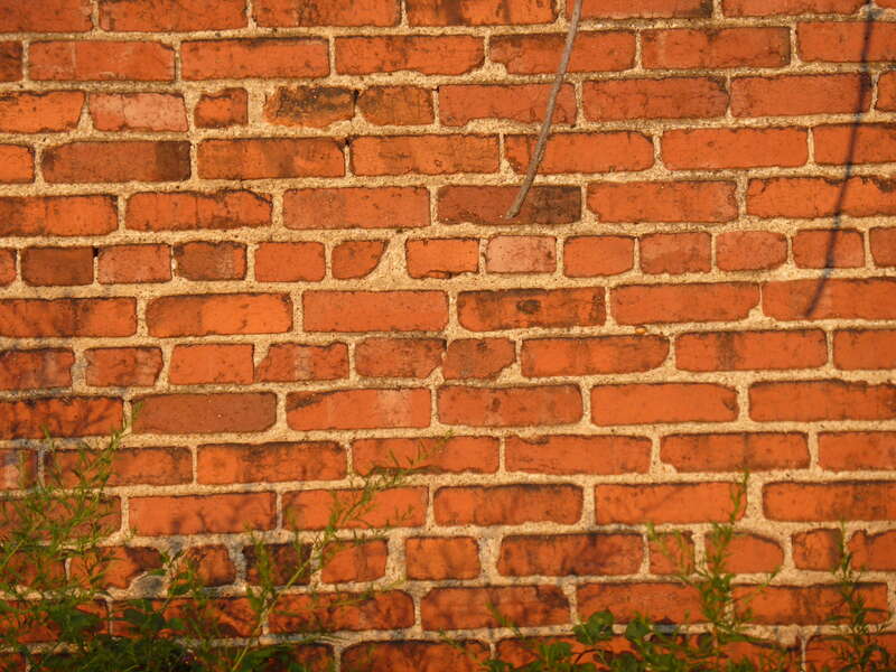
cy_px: 336
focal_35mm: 214
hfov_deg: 9.2
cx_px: 448
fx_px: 5539
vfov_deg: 6.9
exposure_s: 1/80
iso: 100
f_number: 5.6
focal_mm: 38.2
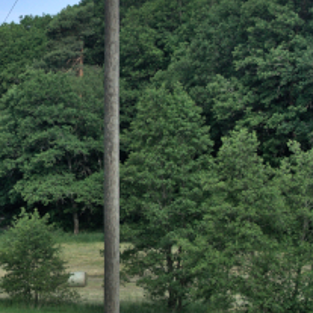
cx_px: -30
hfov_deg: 9.4
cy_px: 59
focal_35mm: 185
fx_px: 1893
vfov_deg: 9.4
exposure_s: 1/320
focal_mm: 30
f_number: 9
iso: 200
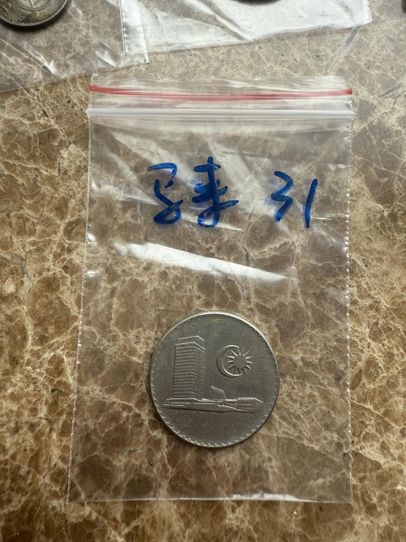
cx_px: 203
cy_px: 271
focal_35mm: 24
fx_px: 375
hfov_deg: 56.8
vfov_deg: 71.6
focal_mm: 2.22
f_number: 2.2
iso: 80
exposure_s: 1/99
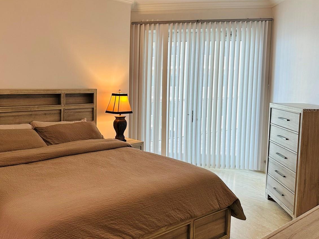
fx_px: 313
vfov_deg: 41.8
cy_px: 109
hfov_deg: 52.8
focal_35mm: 34
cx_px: 104
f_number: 1.78
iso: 160
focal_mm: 6.86
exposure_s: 1/120
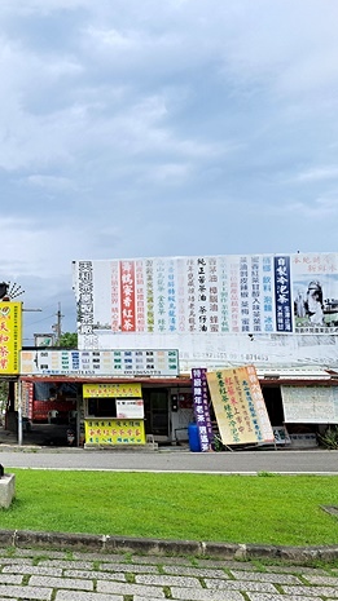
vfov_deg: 55.3
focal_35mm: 36
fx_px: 575
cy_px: 305
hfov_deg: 28.7
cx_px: -62
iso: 50
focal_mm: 5.23
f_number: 1.8
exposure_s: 1/1080
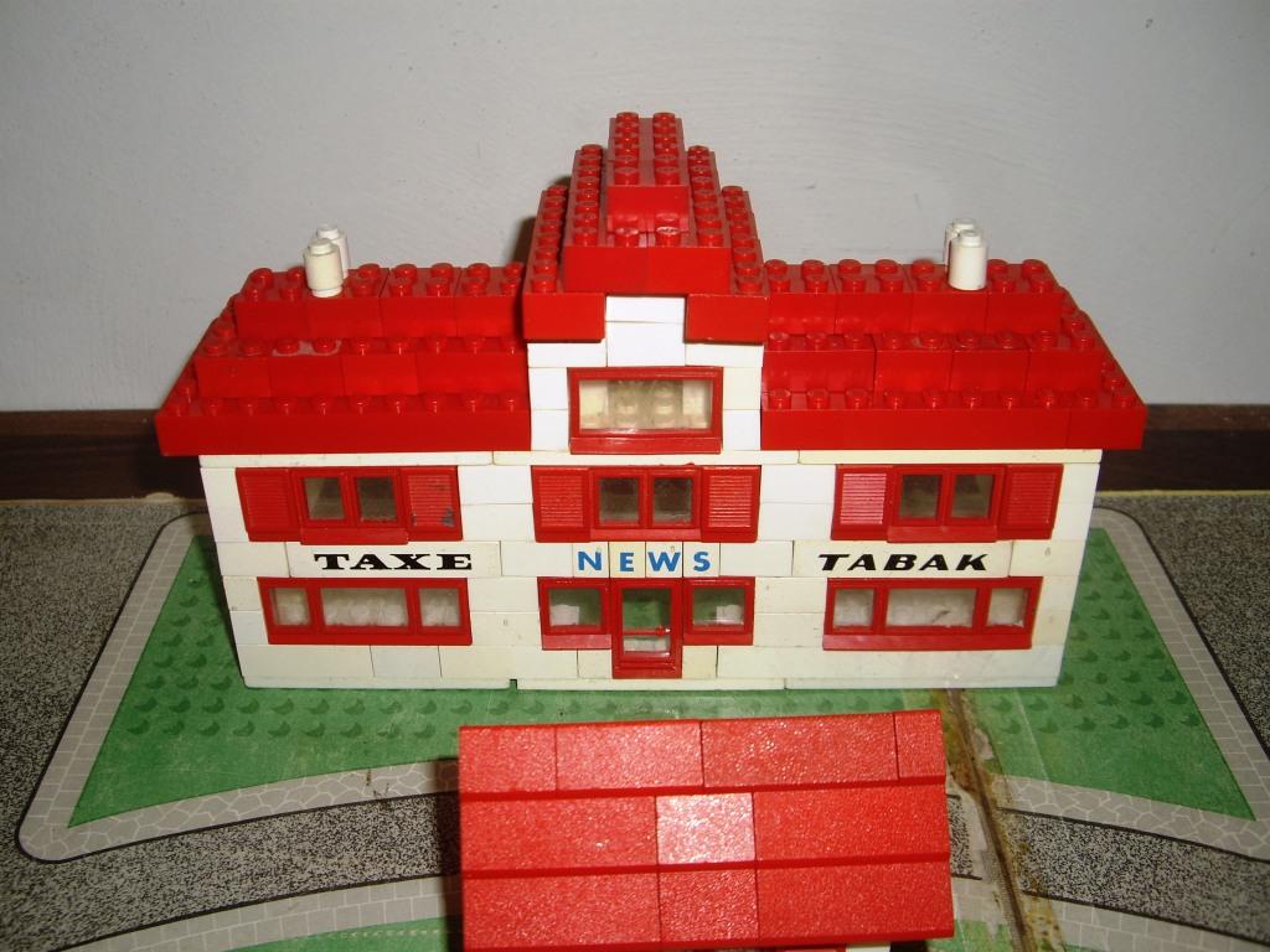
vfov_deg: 37.7
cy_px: 476
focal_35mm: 38
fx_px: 1394
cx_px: 635
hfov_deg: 49.0
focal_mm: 7.9
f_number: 5.6
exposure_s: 1/40
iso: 50
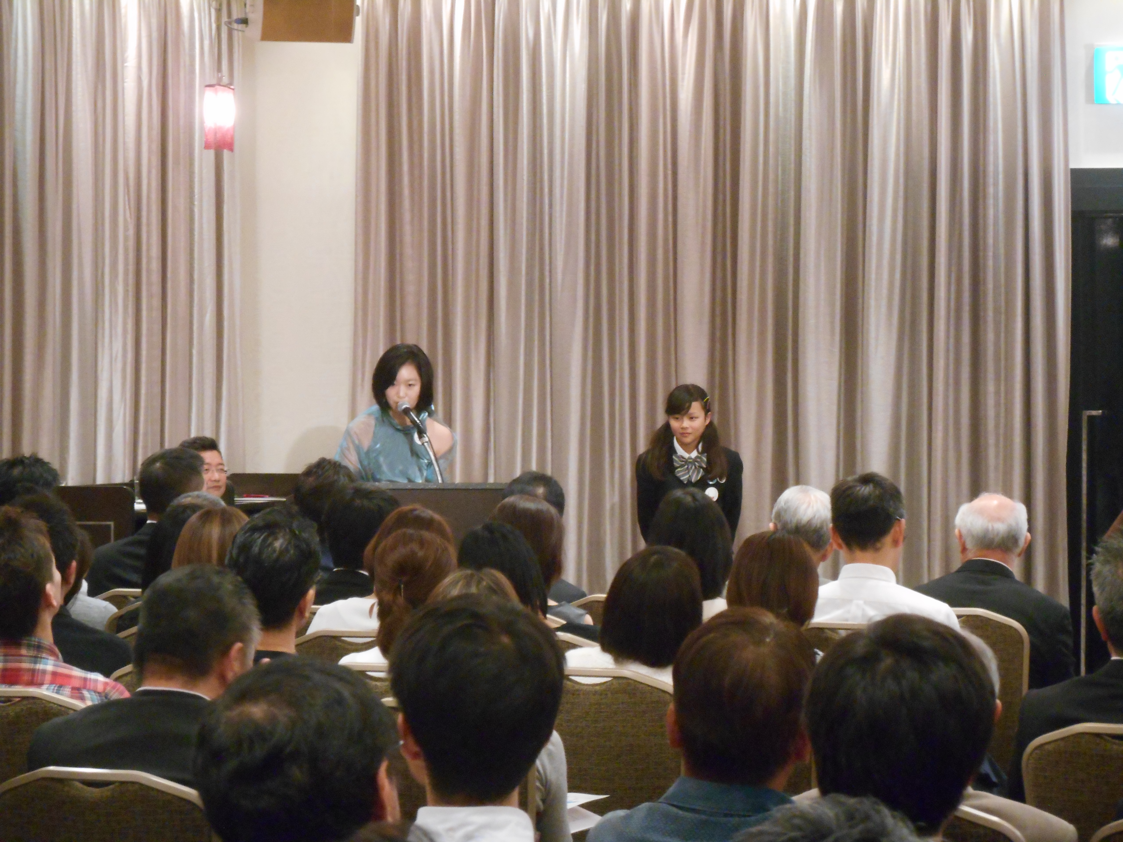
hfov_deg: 14.3
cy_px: 421
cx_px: 562
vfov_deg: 10.7
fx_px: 4477
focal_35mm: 138
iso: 800
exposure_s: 1/6
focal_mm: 24.7
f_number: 5.7
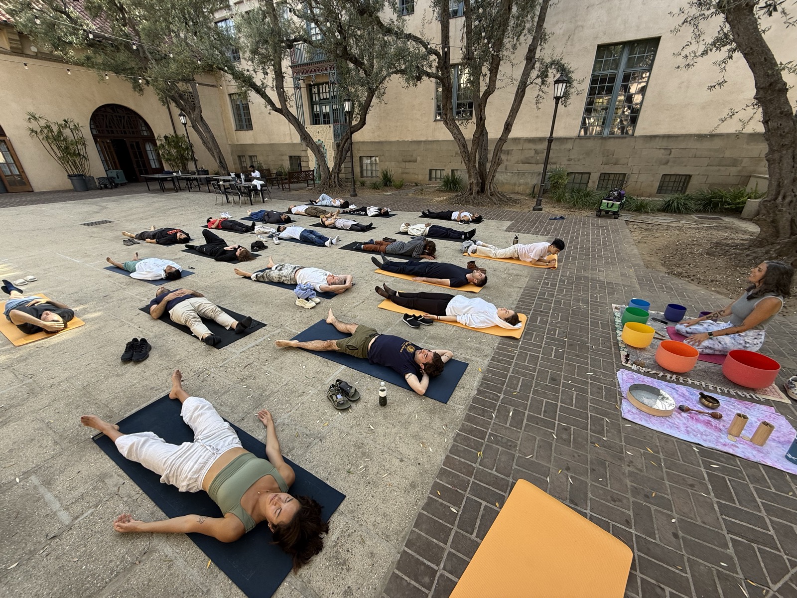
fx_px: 322
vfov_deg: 85.7
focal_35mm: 14
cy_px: 299
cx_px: 398
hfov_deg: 102.1
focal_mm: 2.22
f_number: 2.2
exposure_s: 1/233
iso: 50
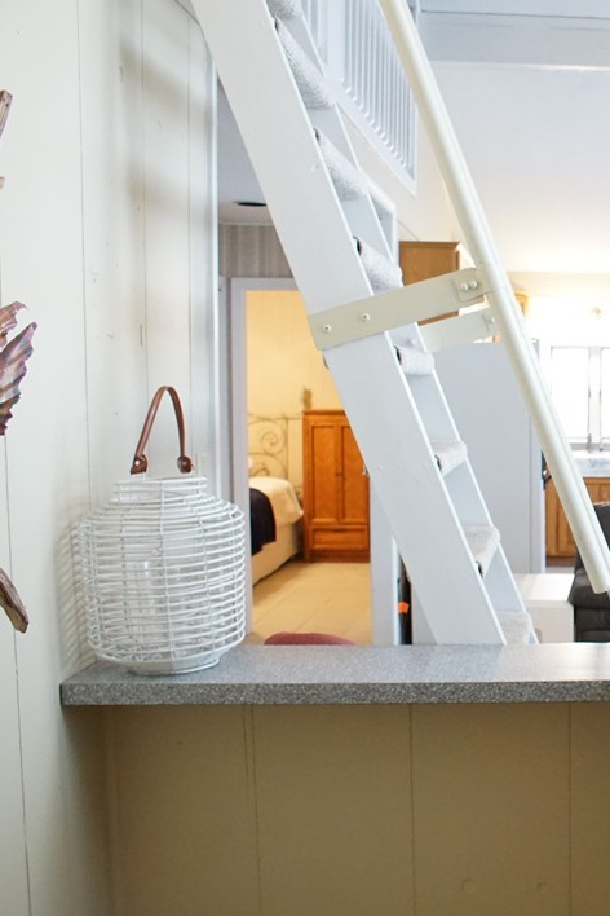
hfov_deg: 26.6
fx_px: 1169
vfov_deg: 42.7
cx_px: 697
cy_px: 457
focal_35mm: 46
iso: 3200
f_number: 4
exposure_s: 1/60
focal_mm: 20
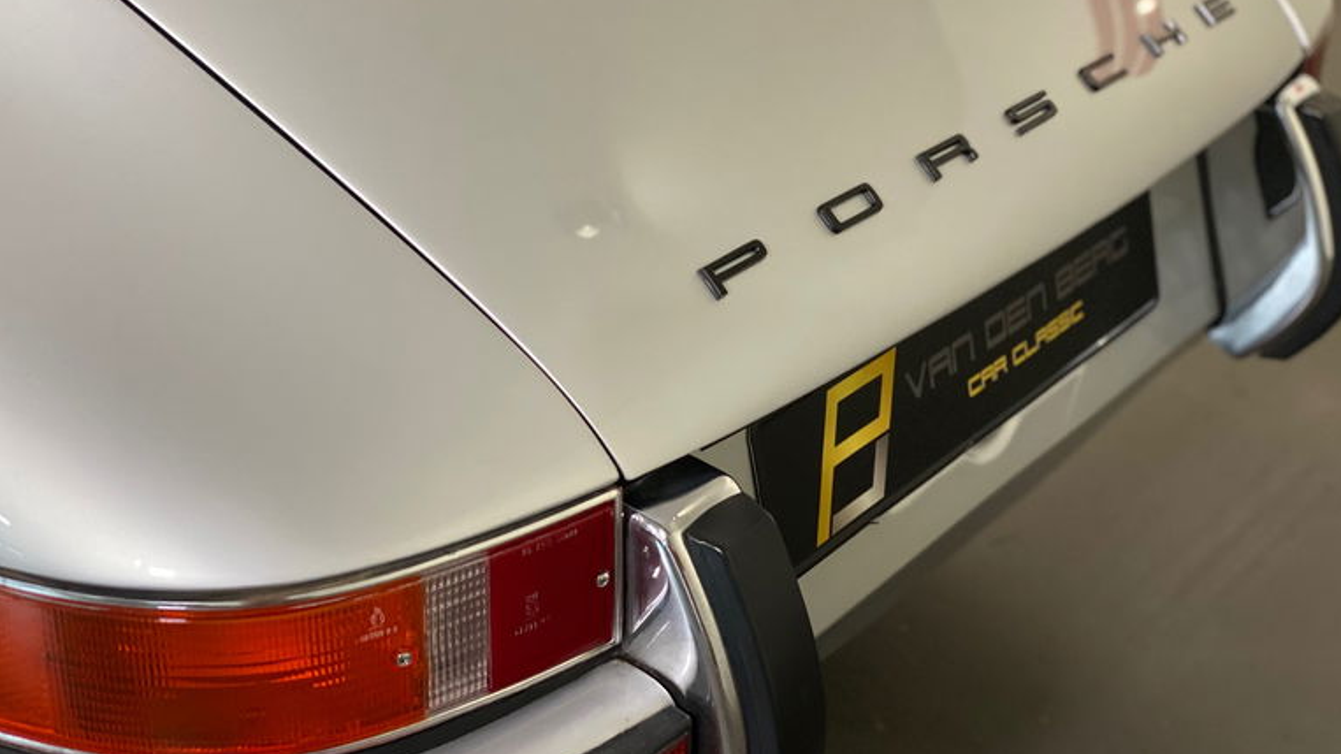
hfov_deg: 36.6
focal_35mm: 57
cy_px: 313
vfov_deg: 21.1
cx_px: 673
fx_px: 2027
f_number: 2
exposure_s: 1/40
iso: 320
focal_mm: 6
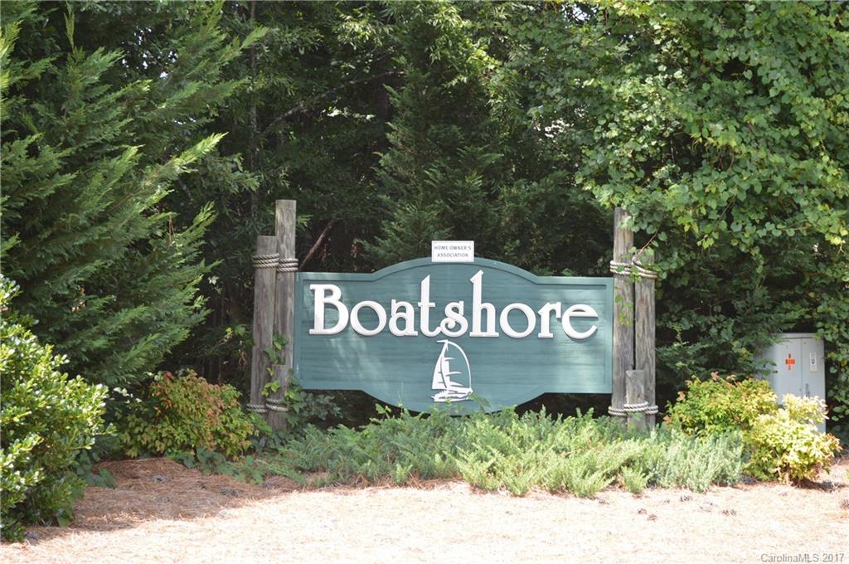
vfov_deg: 20.6
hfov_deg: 30.5
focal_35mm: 66
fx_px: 1555
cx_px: 424
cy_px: 282
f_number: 5.3
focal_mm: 44
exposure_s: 1/125
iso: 220
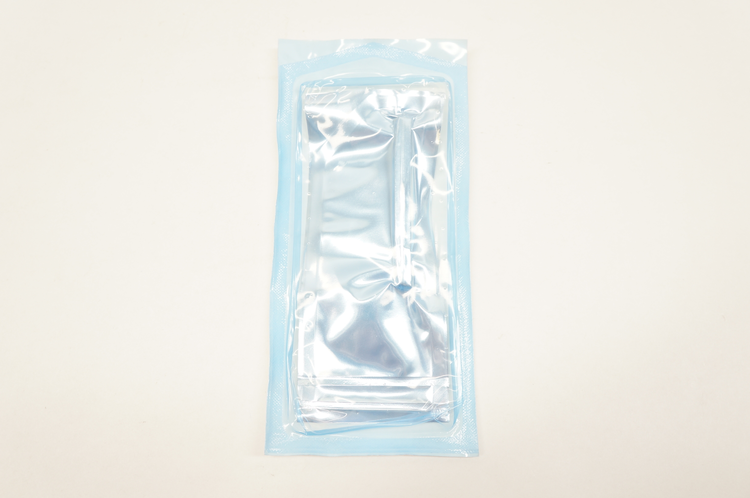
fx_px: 624
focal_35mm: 30
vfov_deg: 43.5
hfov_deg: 62.0
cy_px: 249
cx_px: 375
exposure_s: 1/60
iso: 400
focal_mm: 20
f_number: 5.6
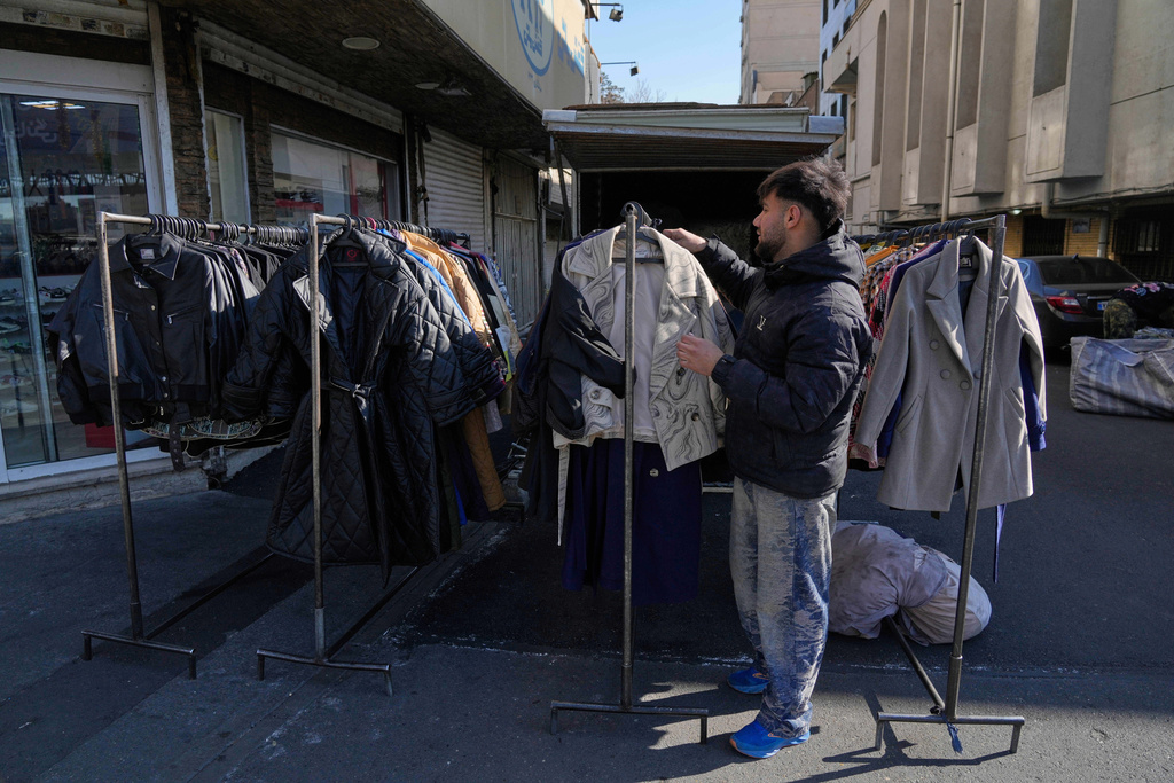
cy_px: 392
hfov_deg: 73.7
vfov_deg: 53.1
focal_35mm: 24
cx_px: 587
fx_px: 783
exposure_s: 1/1600
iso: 400
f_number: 5
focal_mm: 24
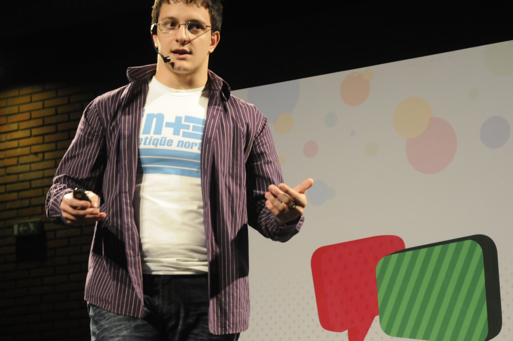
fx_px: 1708
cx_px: 266
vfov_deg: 11.4
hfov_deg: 17.1
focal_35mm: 120
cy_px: 159
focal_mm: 70
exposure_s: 1/80
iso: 1600
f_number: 4.5
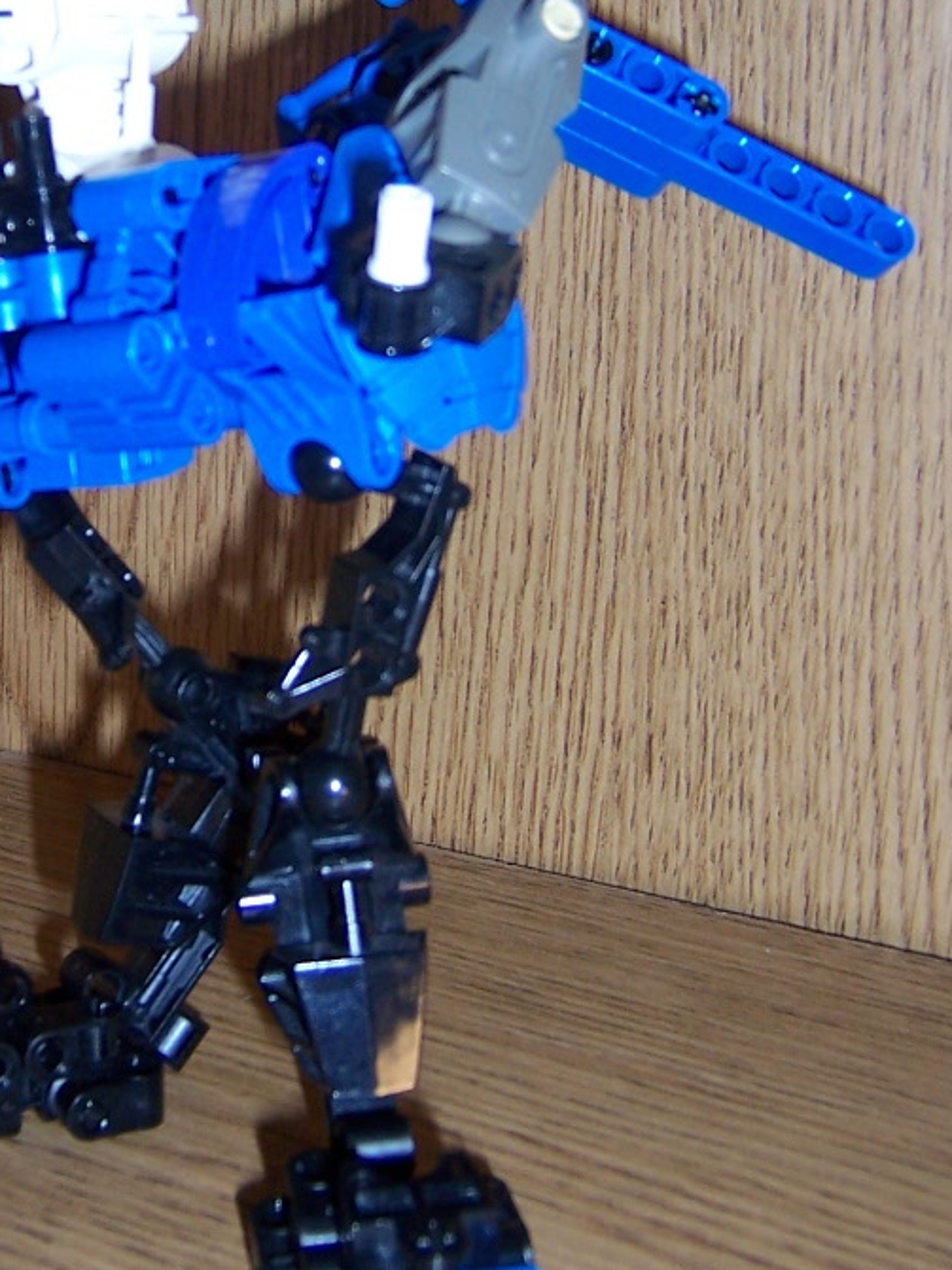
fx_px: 2164
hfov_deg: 24.4
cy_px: 352
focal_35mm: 59
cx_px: 184
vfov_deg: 32.2
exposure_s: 1/60
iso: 80
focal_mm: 5.5
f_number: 2.8
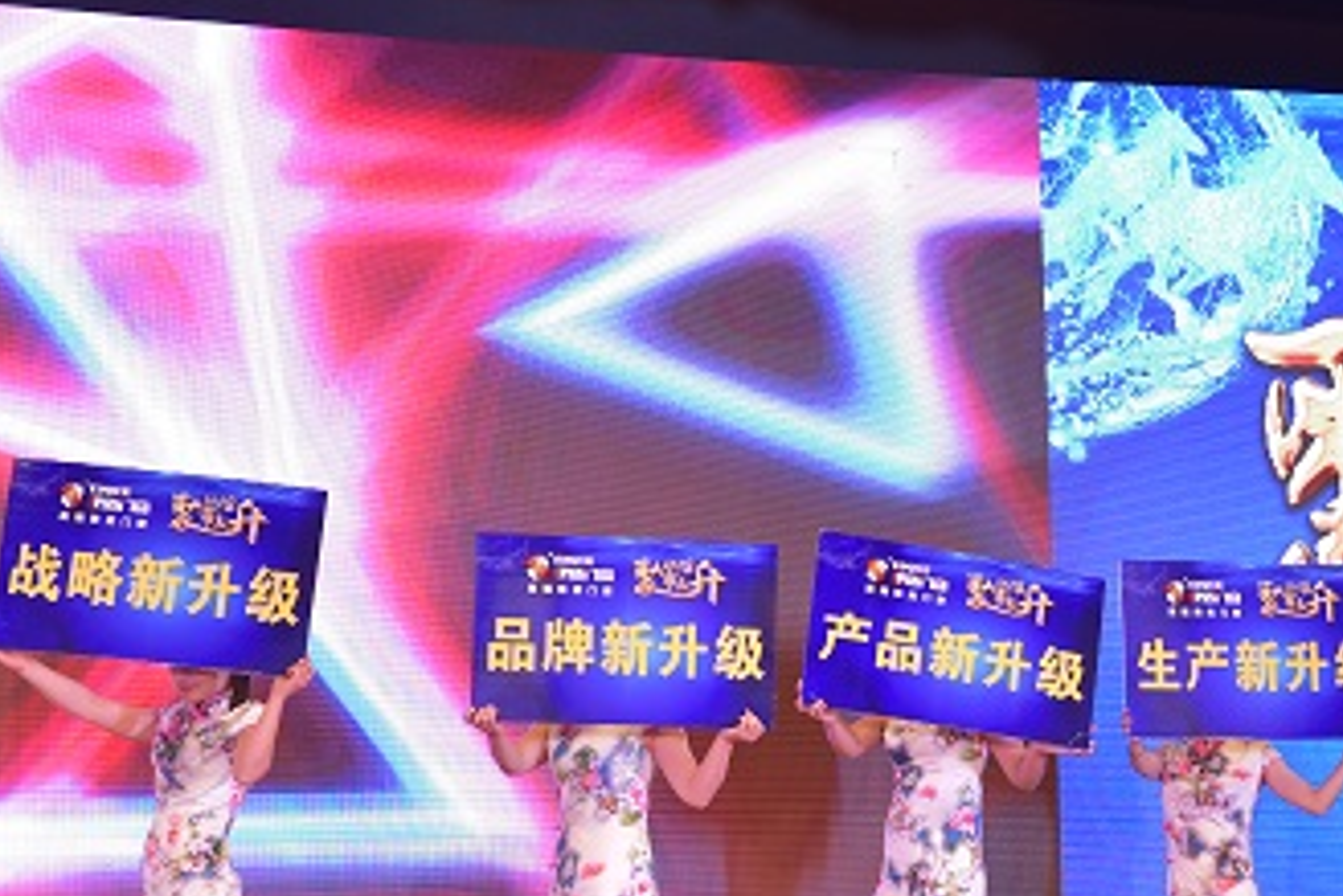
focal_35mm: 128
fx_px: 4777
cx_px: 974
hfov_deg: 15.9
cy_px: 618
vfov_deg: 10.7
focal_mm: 70
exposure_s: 1/160
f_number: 4
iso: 1250
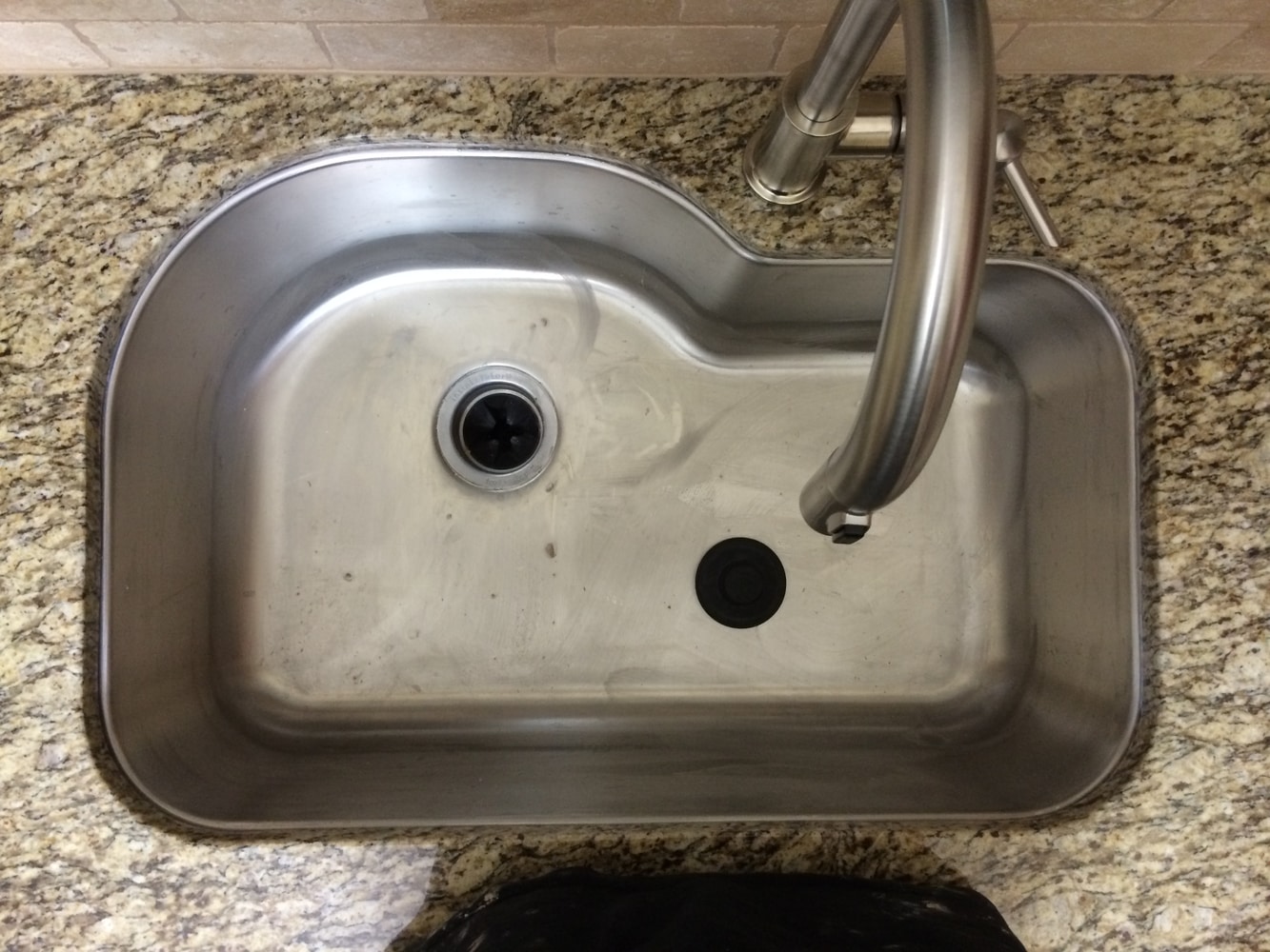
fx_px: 1101
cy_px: 476
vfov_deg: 46.8
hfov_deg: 60.0
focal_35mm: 30
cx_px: 635
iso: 200
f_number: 2.2
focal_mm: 4.12
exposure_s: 1/30
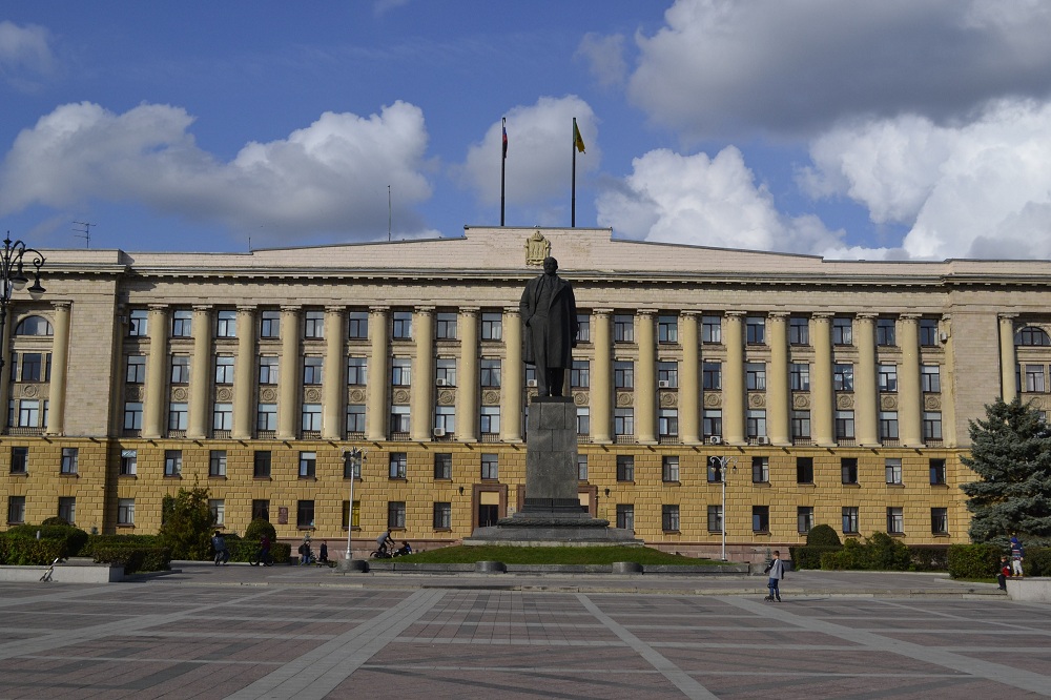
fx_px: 1226
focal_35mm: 42
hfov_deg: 46.4
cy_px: 350
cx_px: 526
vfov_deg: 31.9
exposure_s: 1/2000
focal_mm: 28
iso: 360
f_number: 7.1
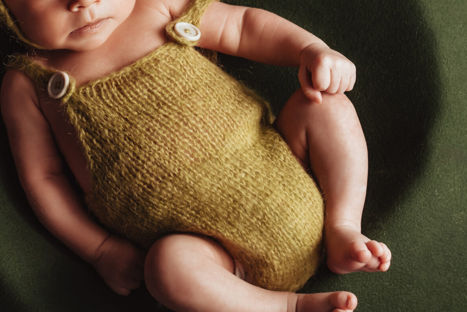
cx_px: 189
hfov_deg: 18.9
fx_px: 1401
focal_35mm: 108
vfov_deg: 12.6
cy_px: 74
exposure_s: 1/200
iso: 320
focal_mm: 50
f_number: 2.8
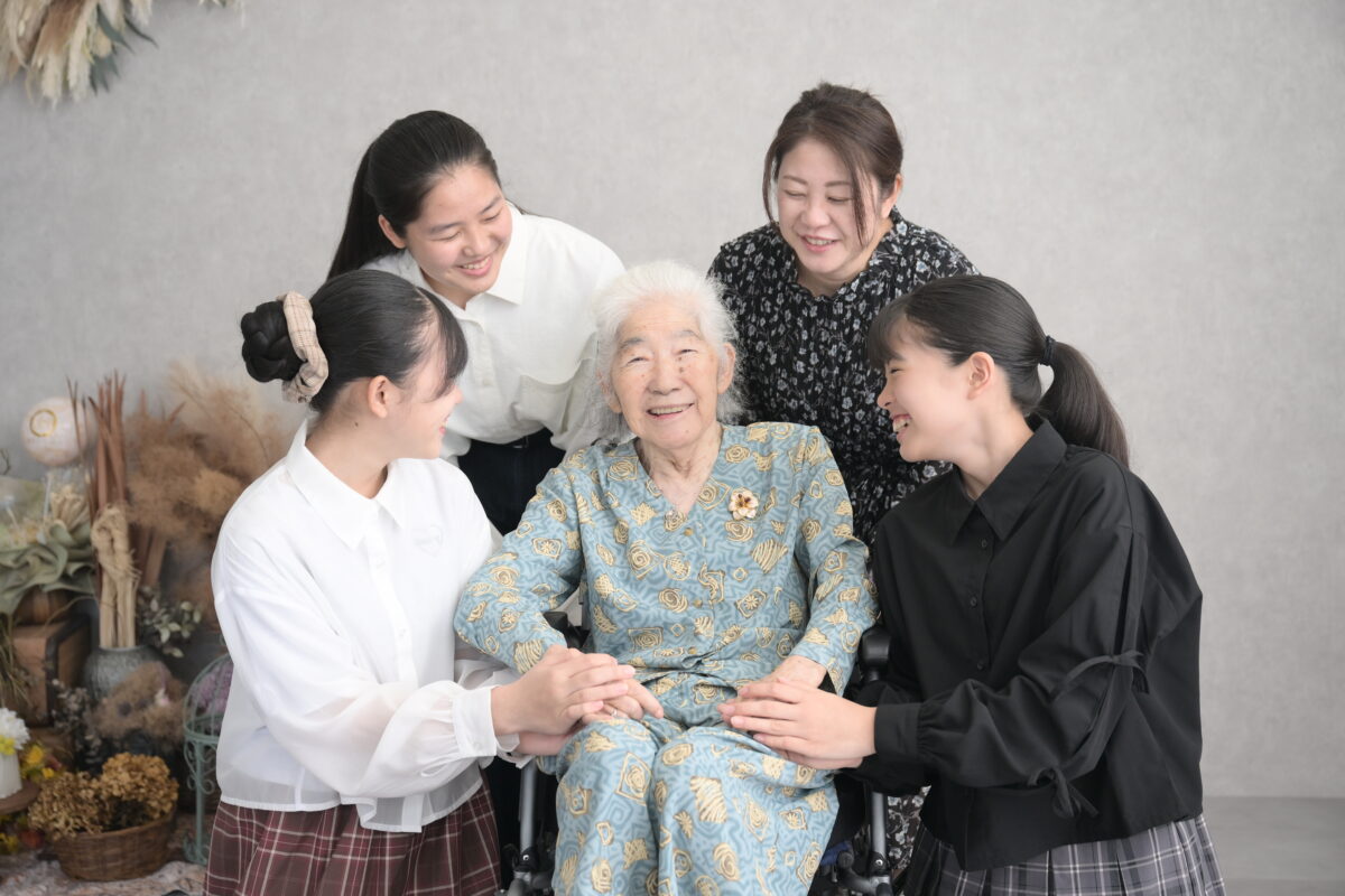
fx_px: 1980
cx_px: 672
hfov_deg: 37.5
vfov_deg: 25.5
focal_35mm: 53
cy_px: 448
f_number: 4
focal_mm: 53
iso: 500
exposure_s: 1/200
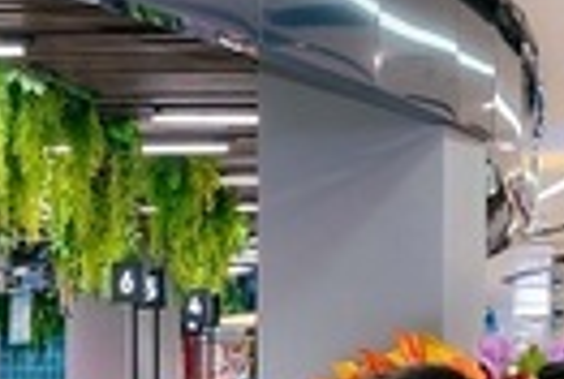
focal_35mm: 150
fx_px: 2355
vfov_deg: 9.0
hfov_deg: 13.4
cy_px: 506
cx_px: -73
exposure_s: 1/160
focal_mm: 24
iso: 1250
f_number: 3.5
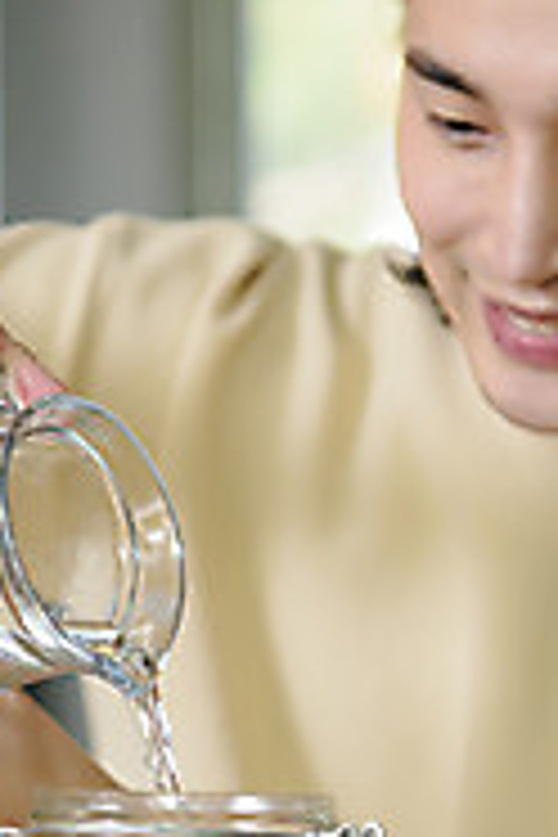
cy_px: 630
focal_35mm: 140
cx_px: 173
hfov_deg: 9.8
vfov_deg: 14.6
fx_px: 3255
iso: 200
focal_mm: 65
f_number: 3.2
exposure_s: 1/100
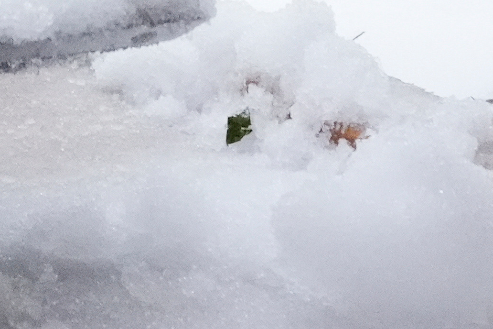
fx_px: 1273
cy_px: -172
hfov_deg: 19.0
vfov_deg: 13.8
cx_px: -267
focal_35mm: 93
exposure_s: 1/640
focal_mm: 16
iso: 12800
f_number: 9
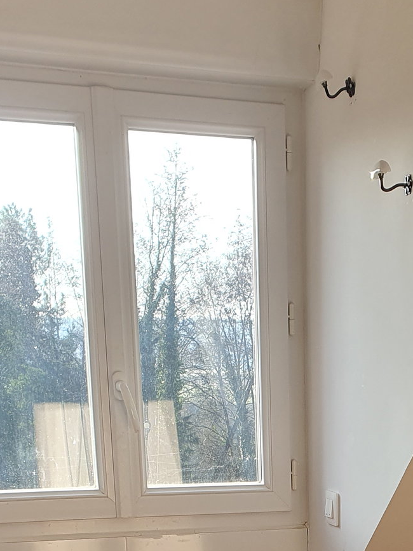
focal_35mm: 64
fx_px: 1018
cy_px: 666
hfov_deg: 22.7
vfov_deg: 26.7
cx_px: 322
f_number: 2.4
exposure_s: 1/202
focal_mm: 4.32
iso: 50
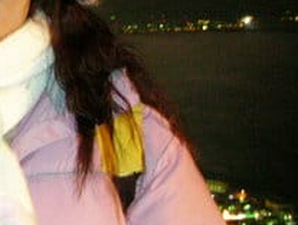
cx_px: -119
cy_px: -36
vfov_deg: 13.4
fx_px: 931
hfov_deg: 16.8
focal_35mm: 108
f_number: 3
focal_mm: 5.8
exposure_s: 1
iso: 200
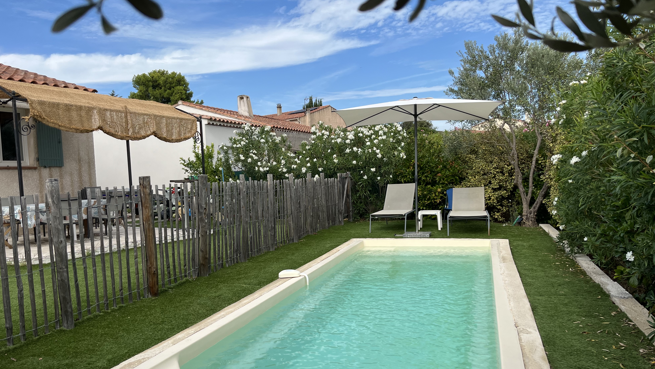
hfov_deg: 66.1
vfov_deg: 40.1
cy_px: 205
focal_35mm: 29
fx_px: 504
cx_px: 326
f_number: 1.6
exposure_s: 1/3135
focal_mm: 5.1
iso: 50
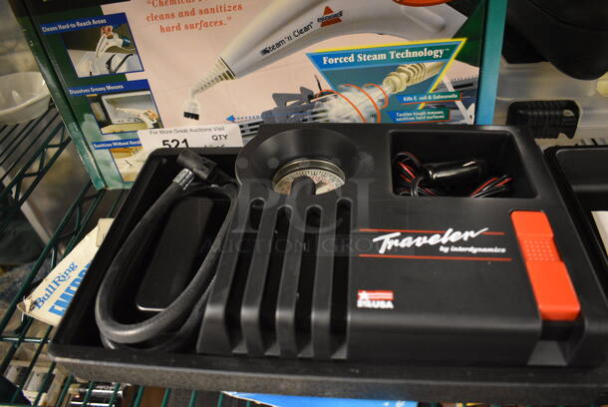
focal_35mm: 27
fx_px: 456
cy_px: 204
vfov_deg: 48.0
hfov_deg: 67.3
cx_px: 304
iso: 2800
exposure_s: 1/30
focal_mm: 18
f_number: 3.5
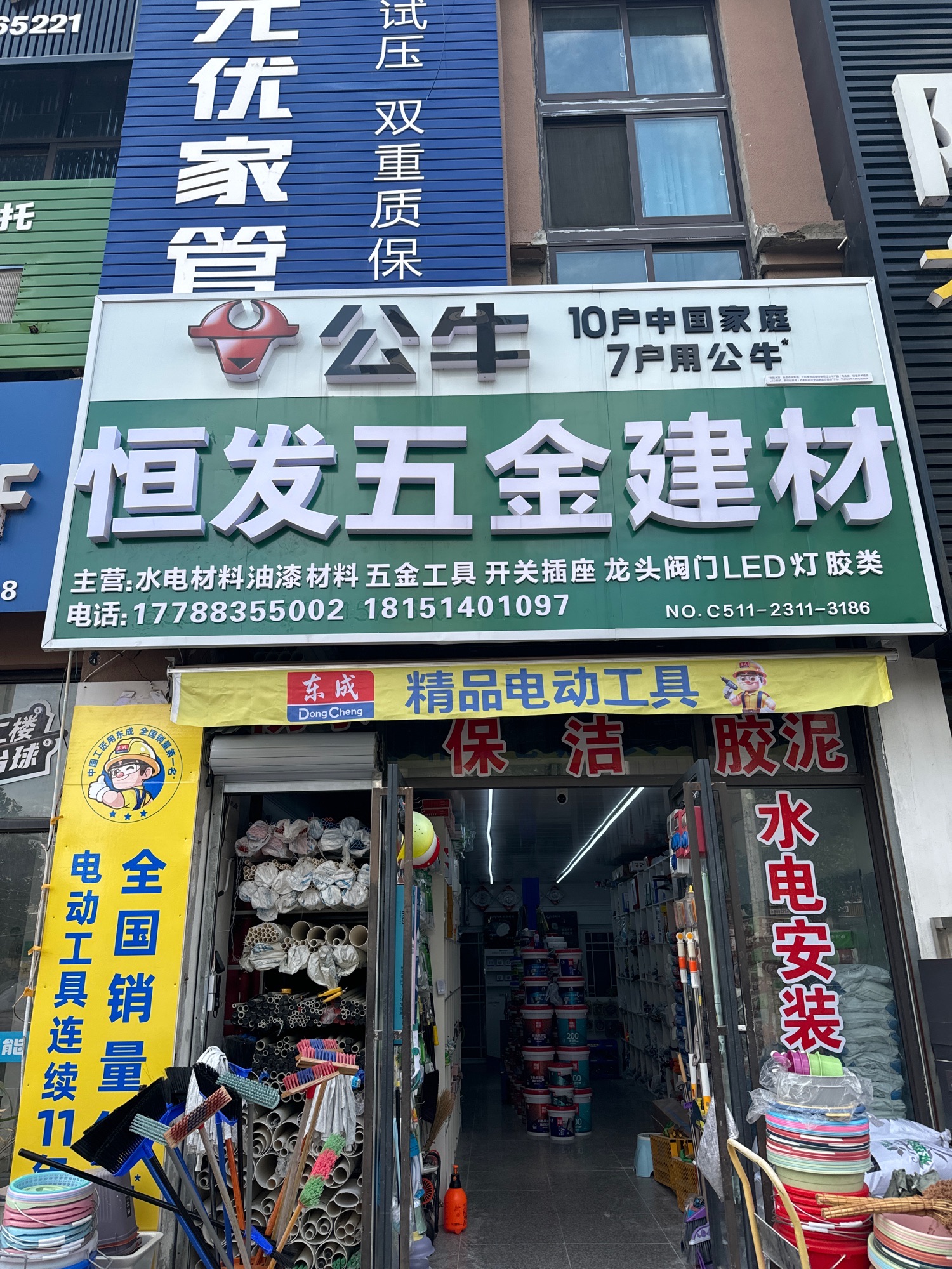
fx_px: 880
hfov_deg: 56.8
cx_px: 476
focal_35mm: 24
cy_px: 634
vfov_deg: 71.6
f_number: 1.78
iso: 80
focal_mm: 6.76
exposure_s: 1/900
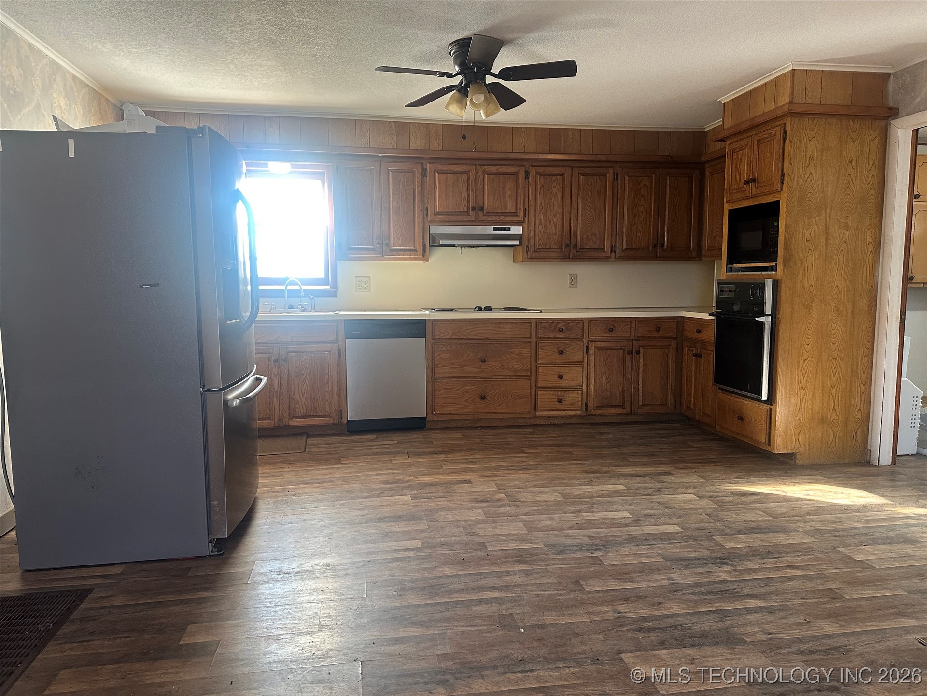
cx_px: 464
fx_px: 643
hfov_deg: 71.6
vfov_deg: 56.8
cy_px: 348
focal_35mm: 24
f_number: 1.78
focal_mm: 6.86
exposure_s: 1/61
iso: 250
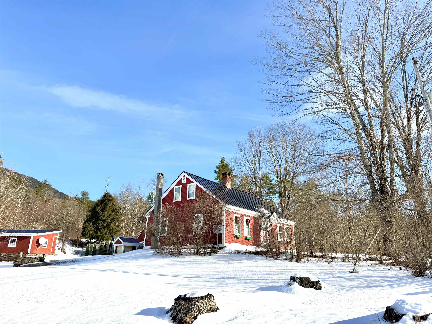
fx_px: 300
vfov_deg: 56.8
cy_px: 162
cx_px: 216
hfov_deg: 71.6
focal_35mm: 24
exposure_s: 1/4975
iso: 80
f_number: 1.78
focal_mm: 6.76
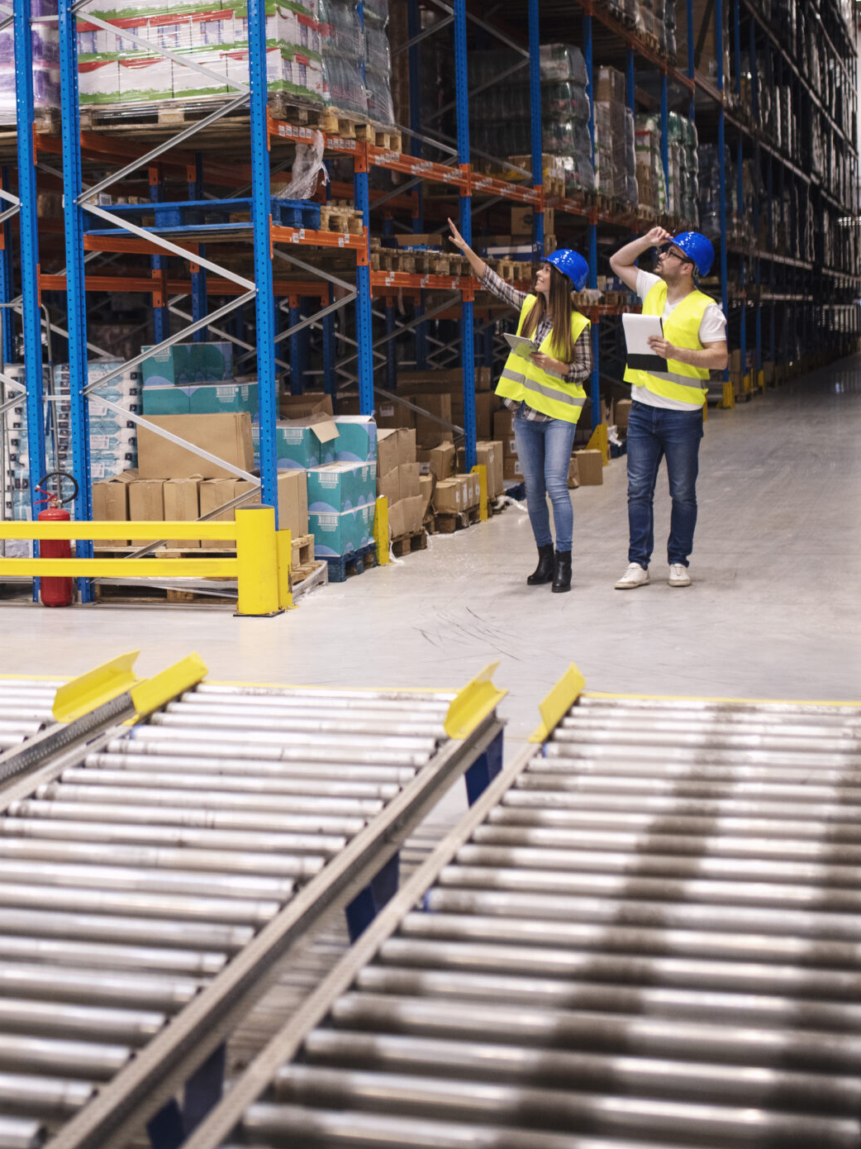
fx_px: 2057
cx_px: 121
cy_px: 449
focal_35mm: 62
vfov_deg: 31.1
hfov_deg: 23.2
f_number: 1.4
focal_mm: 35
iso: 500
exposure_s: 1/250
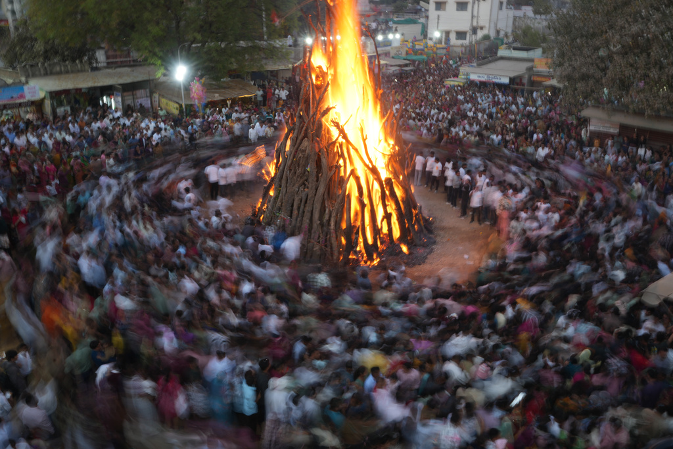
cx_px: 336
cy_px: 224
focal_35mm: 30
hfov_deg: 61.9
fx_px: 561
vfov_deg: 43.6
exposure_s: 2
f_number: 22
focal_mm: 30
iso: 100
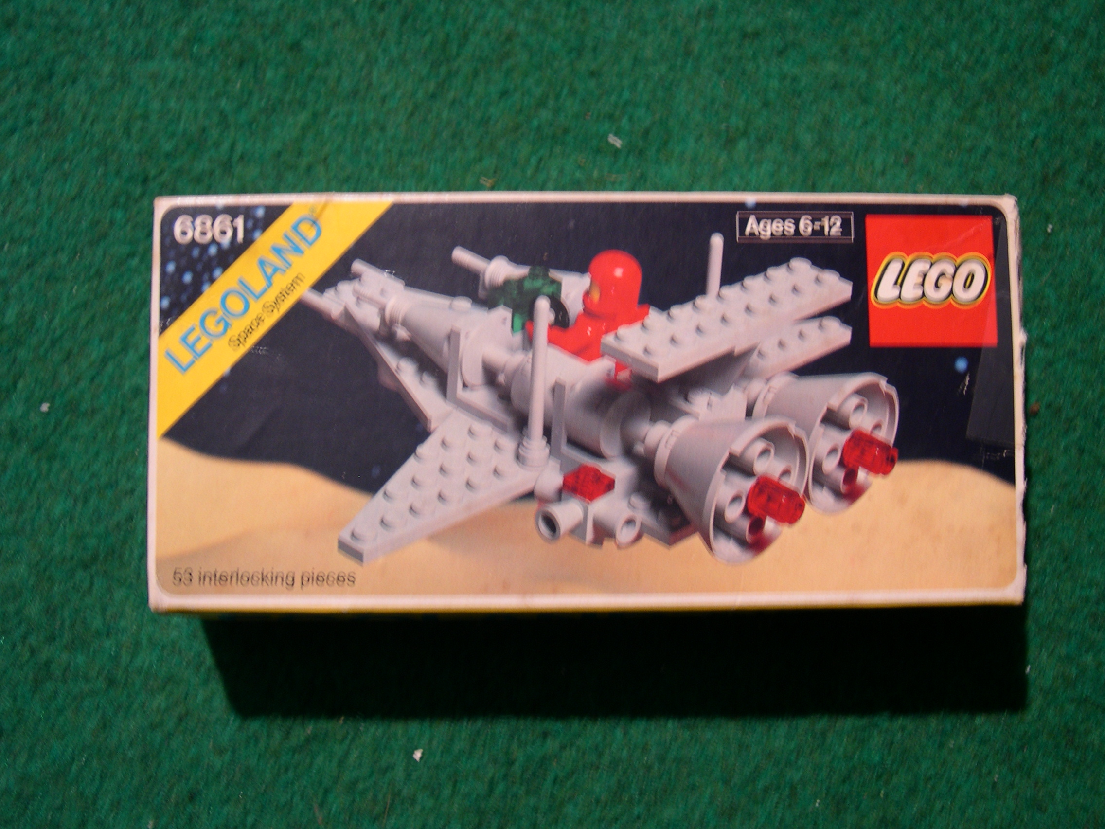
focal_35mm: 38
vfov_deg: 37.7
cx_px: 552
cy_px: 414
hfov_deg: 49.0
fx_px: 1213
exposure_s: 1/4.8
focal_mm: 8
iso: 102
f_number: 2.8
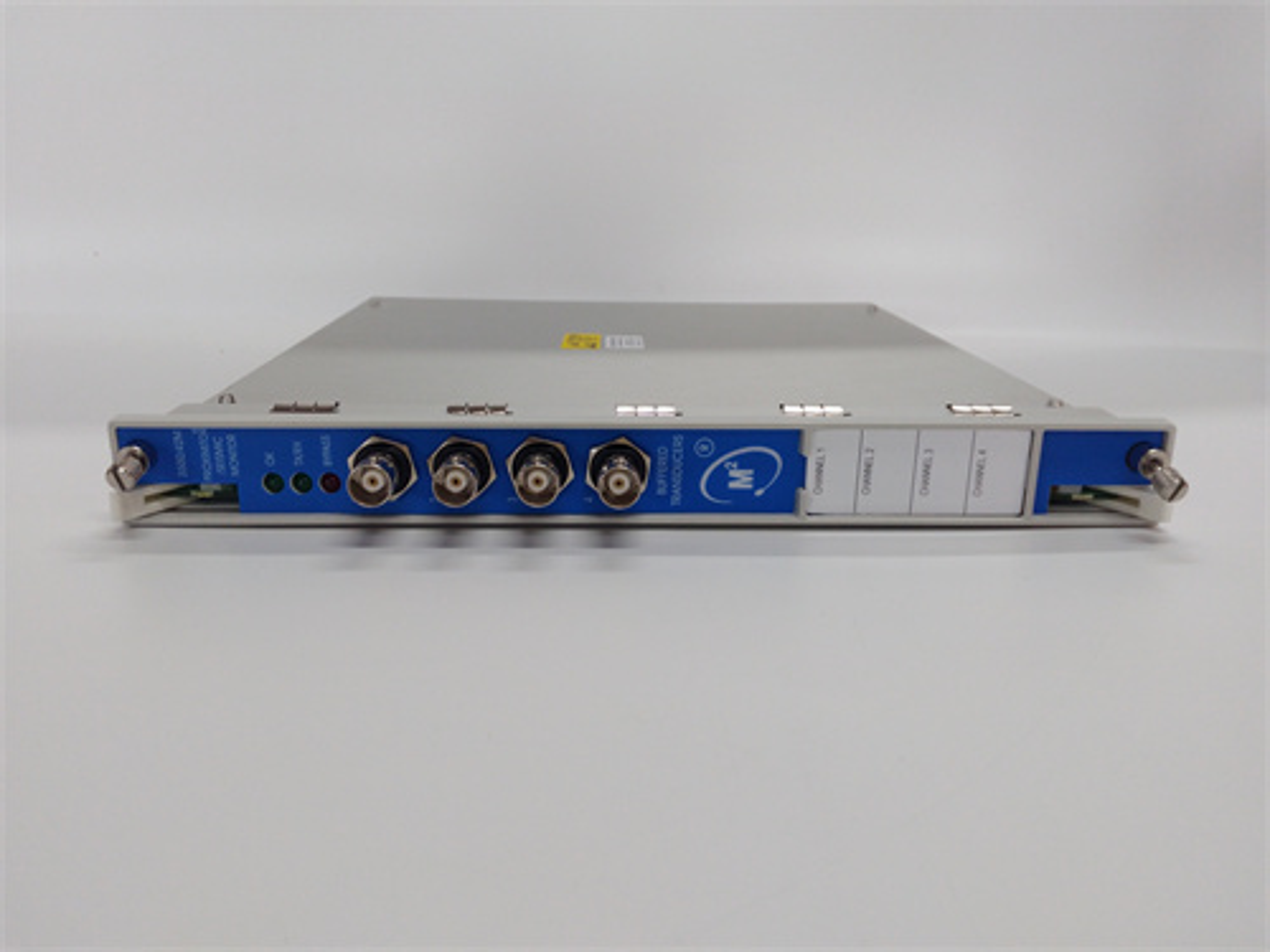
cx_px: 635
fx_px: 991
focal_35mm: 27
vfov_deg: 51.4
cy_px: 476
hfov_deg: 65.3
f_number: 2
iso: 113
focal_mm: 3.79
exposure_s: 1/50
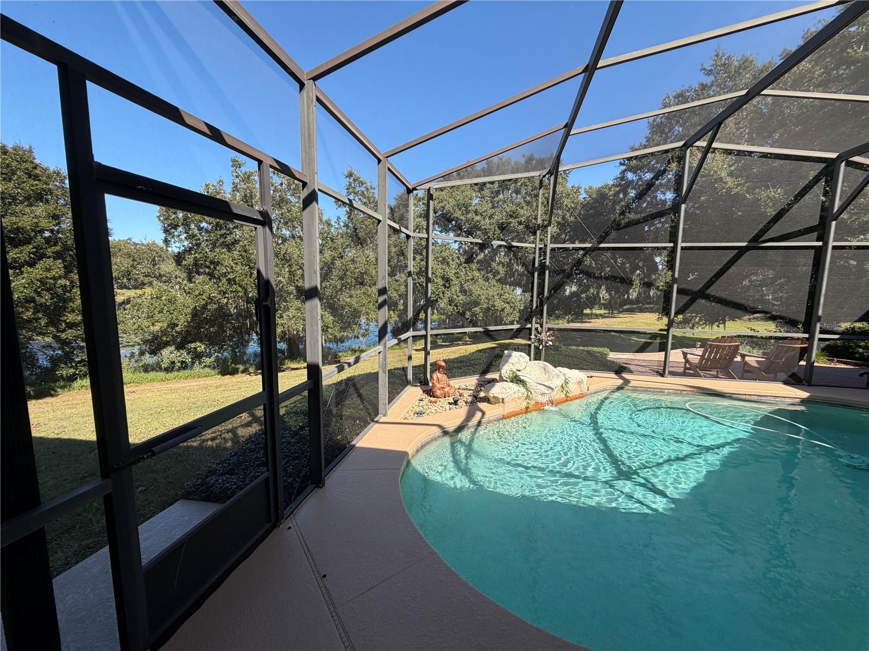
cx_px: 434
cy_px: 326
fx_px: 351
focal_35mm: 14
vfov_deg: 85.7
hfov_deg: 102.1
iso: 40
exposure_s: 1/502
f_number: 2.2
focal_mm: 2.22
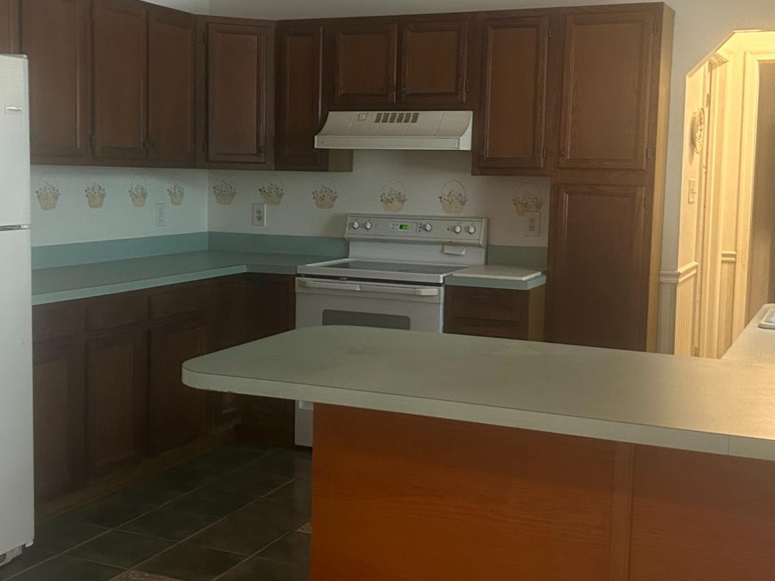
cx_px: 333
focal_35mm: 48
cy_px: 267
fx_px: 1075
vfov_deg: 30.3
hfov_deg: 39.6
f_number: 1.5
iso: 400
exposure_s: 1/40
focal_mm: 5.7
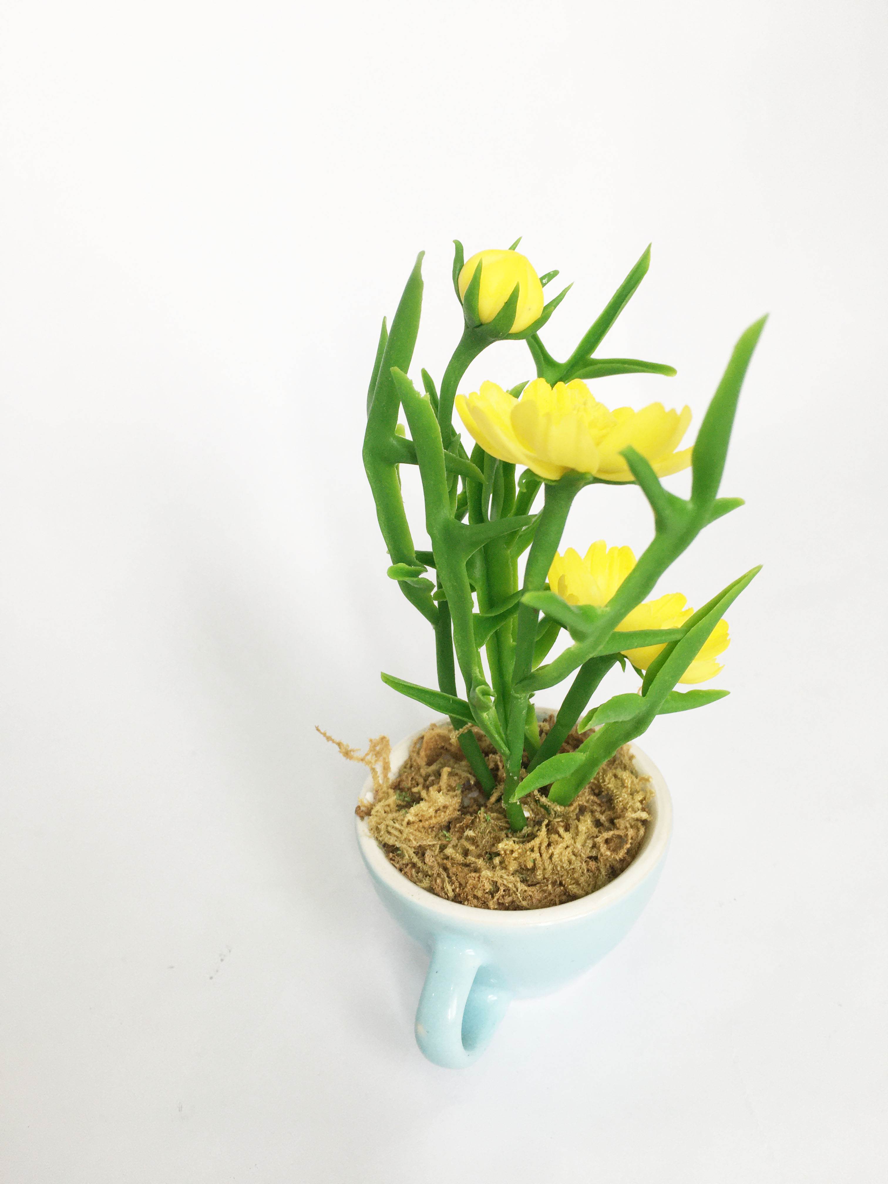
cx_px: 444
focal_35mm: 29
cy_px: 592
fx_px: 992
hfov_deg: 48.2
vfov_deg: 61.7
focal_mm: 4.15
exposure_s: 1/100
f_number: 2.2
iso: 40
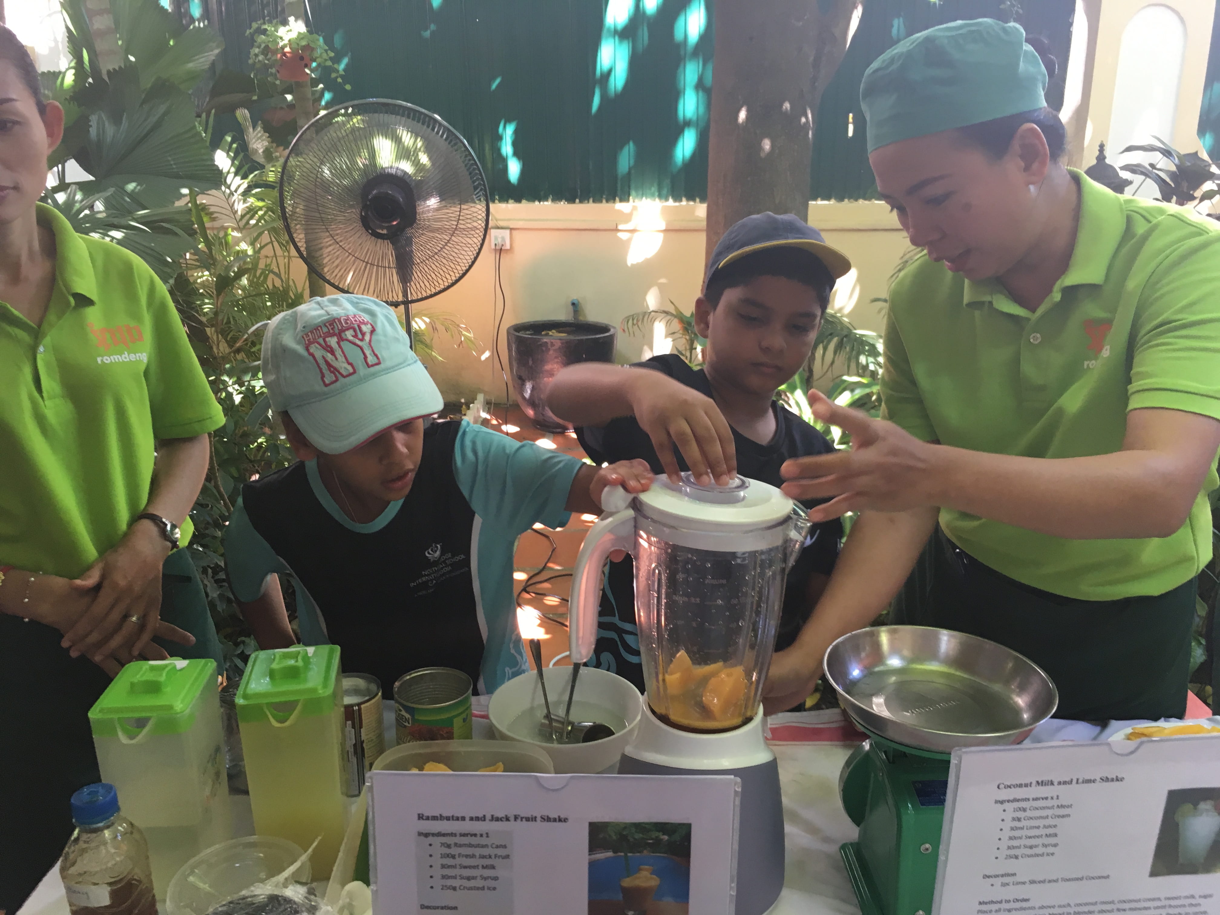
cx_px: 610
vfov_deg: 48.2
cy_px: 458
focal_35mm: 29
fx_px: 1022
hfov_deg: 61.7
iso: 80
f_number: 2.2
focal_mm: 4.15
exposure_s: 1/33
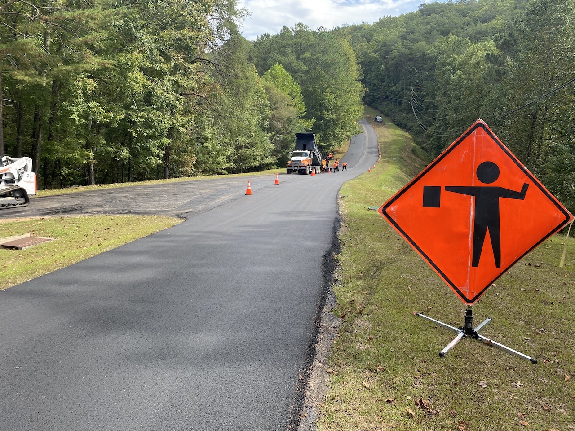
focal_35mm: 26
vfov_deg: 53.1
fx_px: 432
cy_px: 216
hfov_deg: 67.3
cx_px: 288
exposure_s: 1/536
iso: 32
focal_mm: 4.25
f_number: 1.8
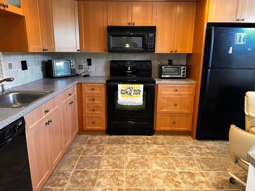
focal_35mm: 26
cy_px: 96
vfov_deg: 53.1
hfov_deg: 67.3
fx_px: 192
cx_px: 128
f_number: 1.5
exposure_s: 1/20
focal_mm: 5.7
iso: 64
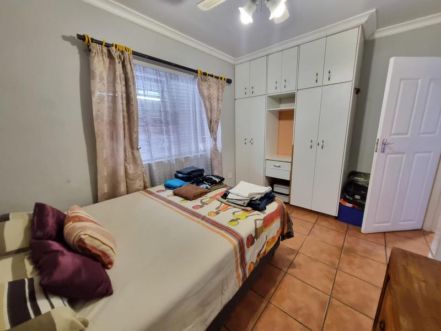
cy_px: 166
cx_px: 220
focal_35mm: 13
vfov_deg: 89.9
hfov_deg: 106.2
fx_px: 166
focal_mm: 1.74
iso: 640
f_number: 2.2
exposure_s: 1/25
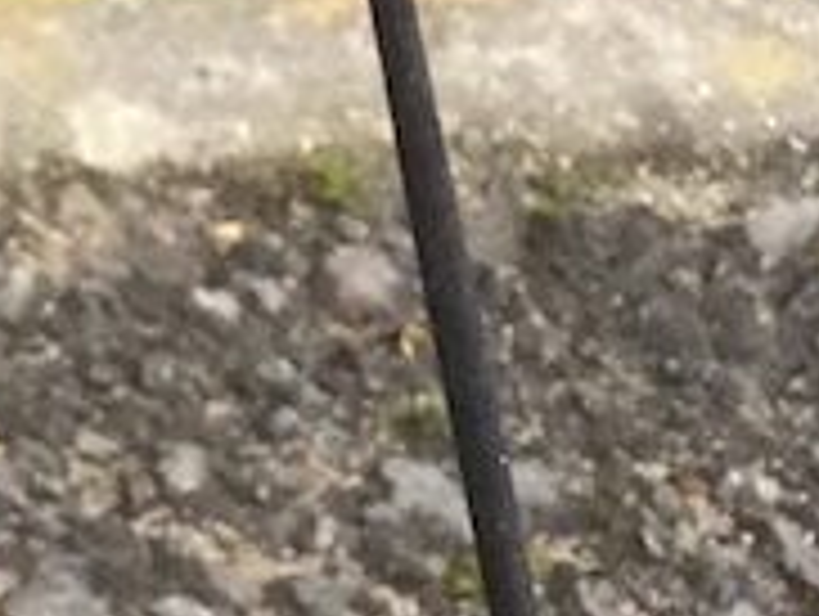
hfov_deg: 8.2
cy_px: 661
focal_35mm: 204
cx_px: -1683
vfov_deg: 7.3
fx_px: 4833
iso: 32
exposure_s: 1/33
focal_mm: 3.3
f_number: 2.4
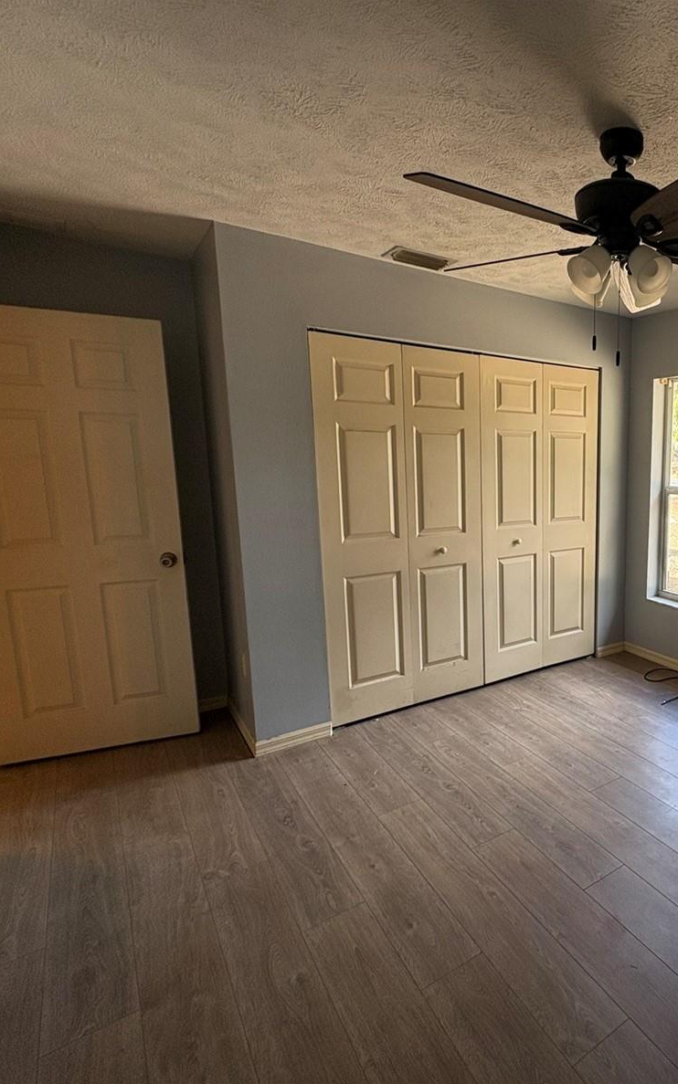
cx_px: 611
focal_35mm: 20
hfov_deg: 52.4
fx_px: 591
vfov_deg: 85.1
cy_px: 545
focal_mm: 2.22
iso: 125
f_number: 2.2
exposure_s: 1/99
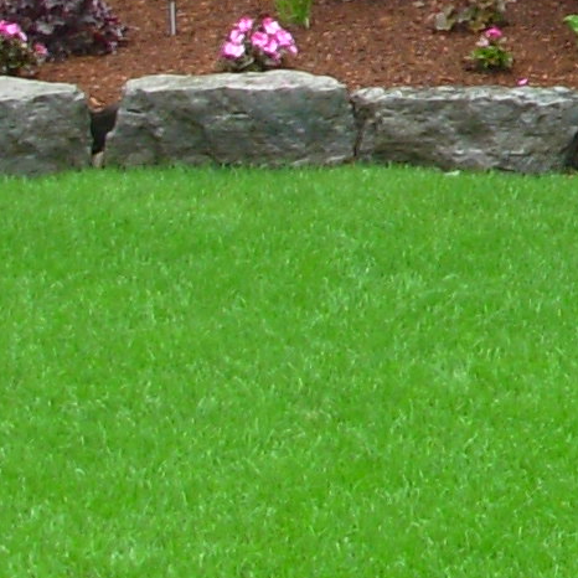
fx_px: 3835
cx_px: 1228
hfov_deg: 8.1
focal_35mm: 203
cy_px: -435
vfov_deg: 8.3
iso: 50
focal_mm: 6.3
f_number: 2.9
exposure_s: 1/249
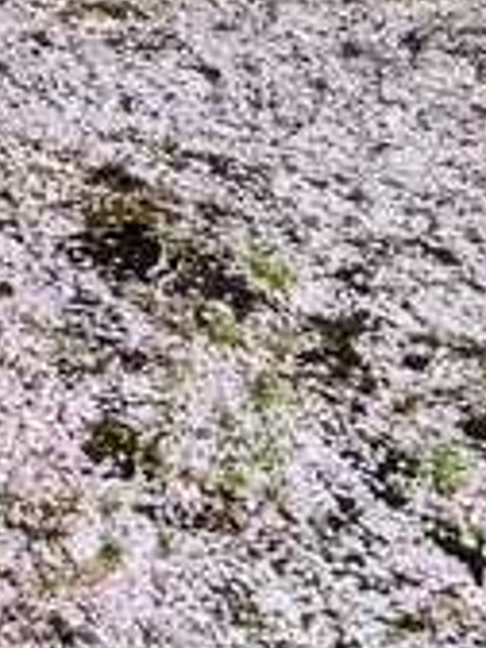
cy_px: 131
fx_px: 2546
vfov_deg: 14.4
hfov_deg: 10.2
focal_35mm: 136
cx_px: -405
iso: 40
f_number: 1.8
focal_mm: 5.4
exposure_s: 1/769
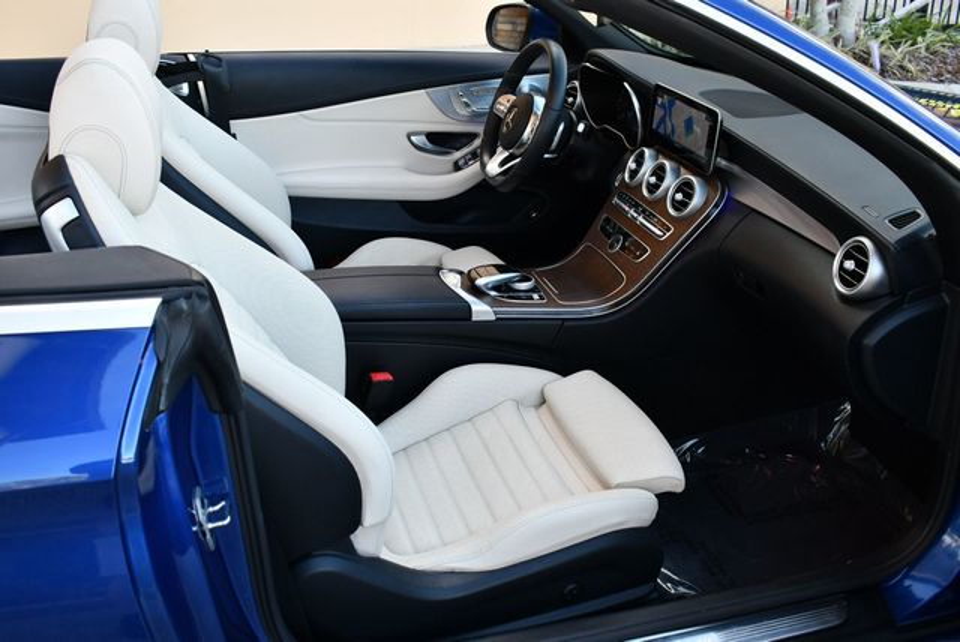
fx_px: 961
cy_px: 321
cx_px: 480
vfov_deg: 36.9
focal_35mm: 36
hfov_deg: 53.1
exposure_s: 1/250
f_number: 4
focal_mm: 18
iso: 400
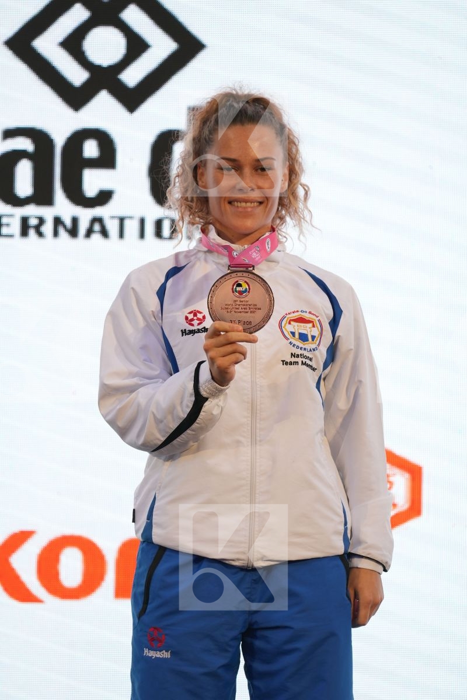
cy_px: 350
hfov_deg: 4.6
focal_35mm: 300
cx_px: 234
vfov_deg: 6.9
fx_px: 5837
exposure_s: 1/250
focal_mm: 200
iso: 320
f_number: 2.8
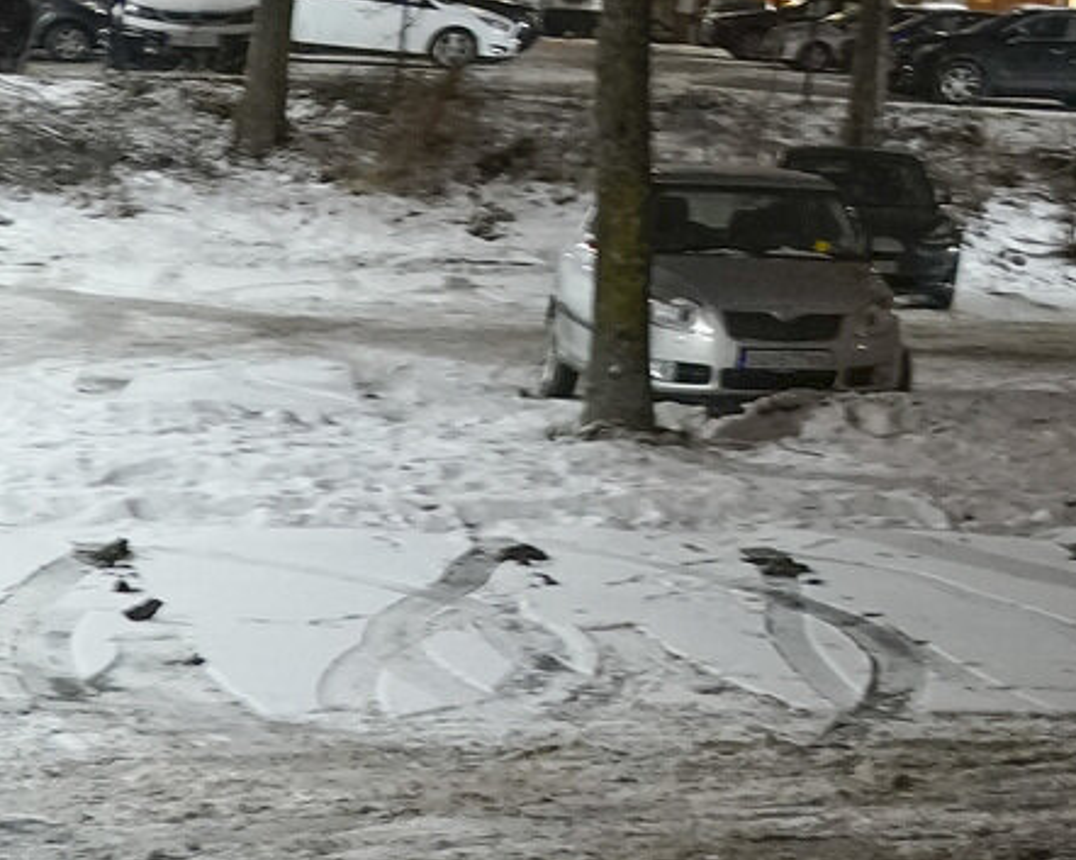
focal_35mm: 102
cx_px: 2004
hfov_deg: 15.7
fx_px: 3246
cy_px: -705
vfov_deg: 13.5
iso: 4000
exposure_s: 1/10
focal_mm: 24
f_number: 5
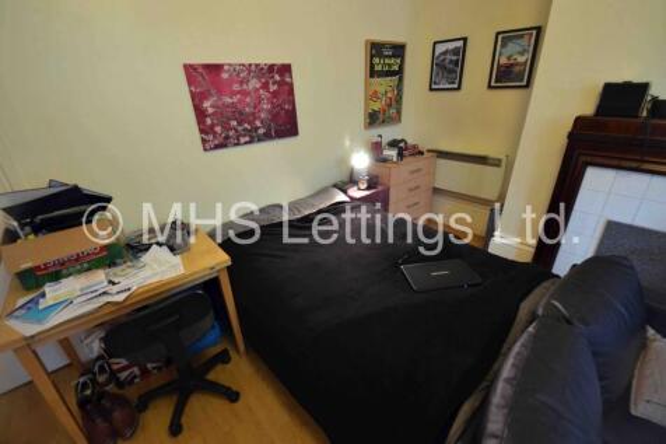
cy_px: 222
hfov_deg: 100.4
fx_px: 277
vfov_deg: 77.3
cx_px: 333
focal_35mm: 15
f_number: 5
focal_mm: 10
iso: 1000
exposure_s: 1/8
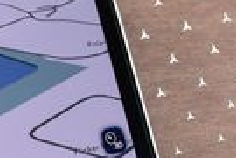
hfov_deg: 11.6
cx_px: -101
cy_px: 191
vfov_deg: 8.0
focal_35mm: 171
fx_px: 1121
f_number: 5
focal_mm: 18
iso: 400
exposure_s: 1/250
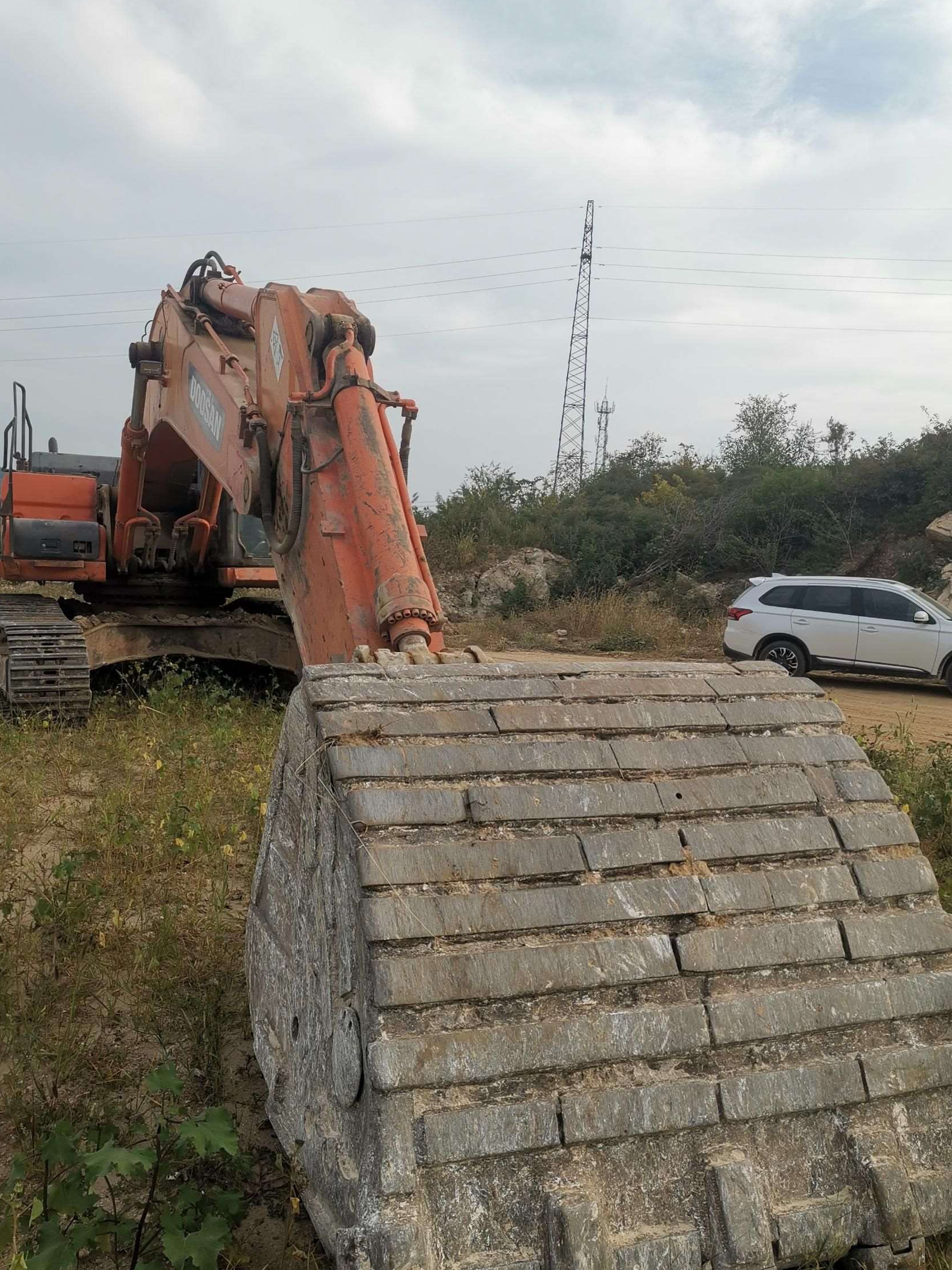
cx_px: 442
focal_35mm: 31
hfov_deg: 45.4
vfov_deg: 58.3
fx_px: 1137
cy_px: 687
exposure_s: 1/1429
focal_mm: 4.75
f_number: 1.8
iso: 50
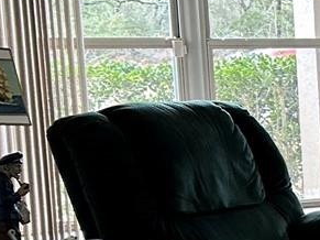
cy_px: 221
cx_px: 852
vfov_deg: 10.3
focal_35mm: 143
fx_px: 1321
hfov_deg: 10.9
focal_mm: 5.7
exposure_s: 1/120
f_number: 1.5
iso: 64
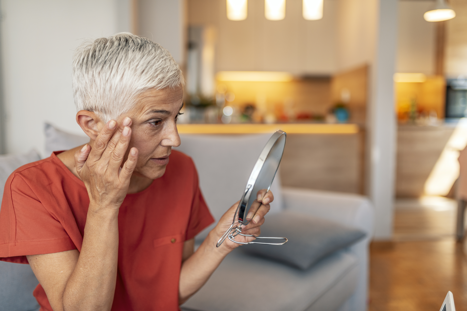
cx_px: 234
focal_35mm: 35
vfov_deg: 37.9
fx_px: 454
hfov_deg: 54.4
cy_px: 156
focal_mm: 35
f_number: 1.6
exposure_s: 1/400
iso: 200
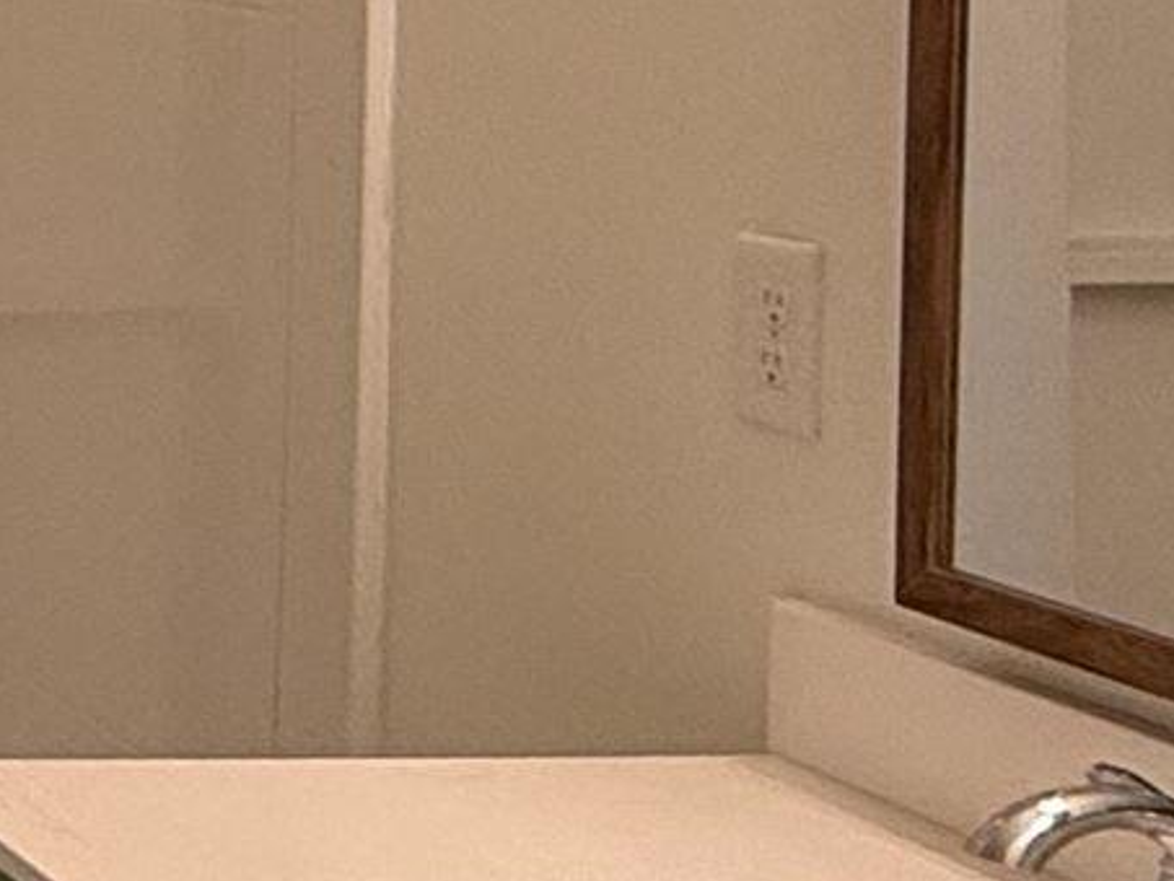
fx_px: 3223
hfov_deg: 15.4
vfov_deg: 15.4
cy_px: 73
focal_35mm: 95
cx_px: -1335
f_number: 2.2
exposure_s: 1/120
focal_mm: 2.22
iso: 160
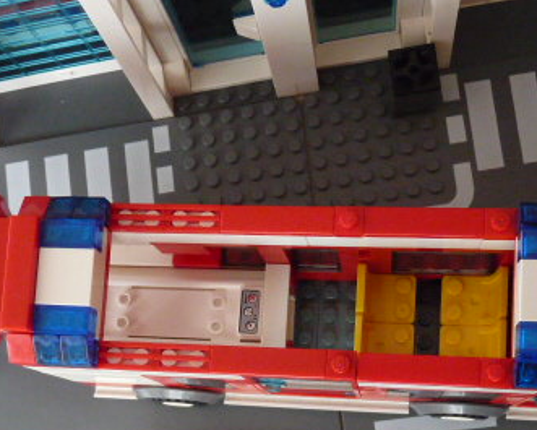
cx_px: 255
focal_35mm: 51
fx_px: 811
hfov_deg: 36.6
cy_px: 376
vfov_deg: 28.7
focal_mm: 4.8
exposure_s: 1/30
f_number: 2.8
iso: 800
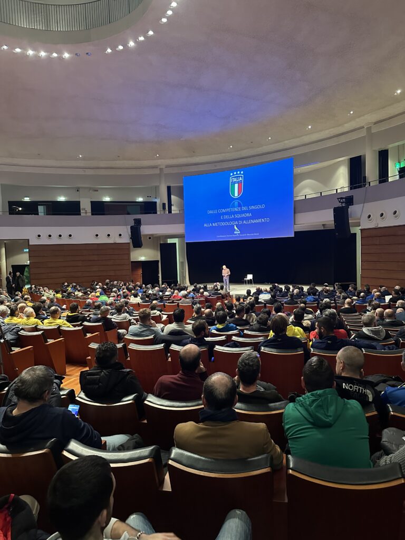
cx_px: 202
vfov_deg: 71.6
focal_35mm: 24
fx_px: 374
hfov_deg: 56.8
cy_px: 270
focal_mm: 6.86
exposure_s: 1/33
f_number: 1.78
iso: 800
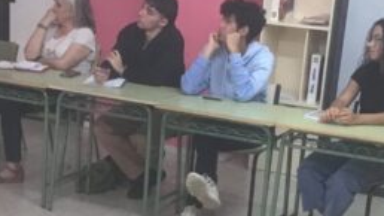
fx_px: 926
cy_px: 250
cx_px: 179
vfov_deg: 13.0
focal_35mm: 91
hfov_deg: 23.4
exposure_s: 1/33
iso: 125
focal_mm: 3.3
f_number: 2.4
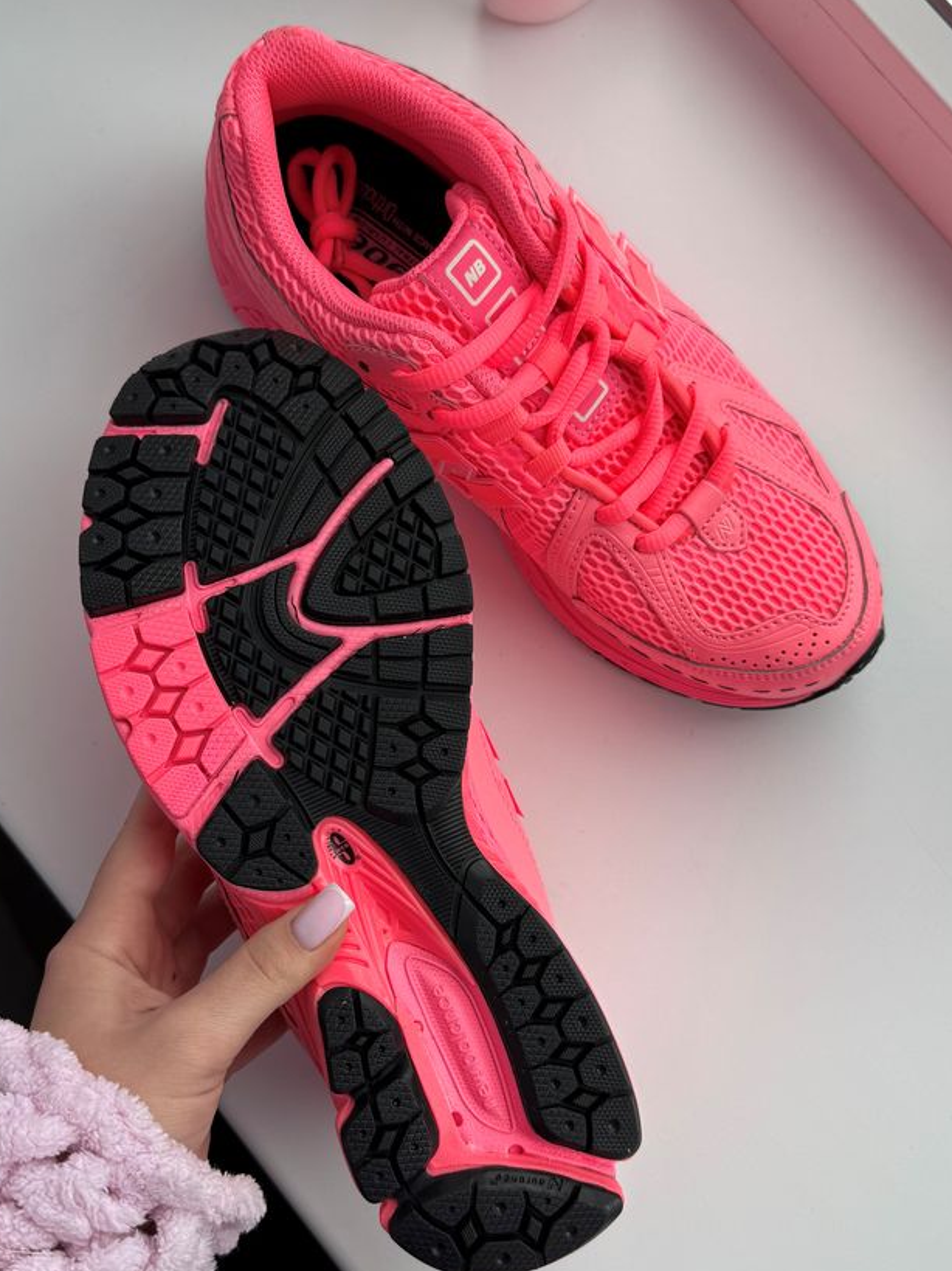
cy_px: 736
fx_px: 1100
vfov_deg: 59.7
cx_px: 423
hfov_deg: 46.7
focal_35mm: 30
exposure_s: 1/206
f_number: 1.78
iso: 64
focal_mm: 6.76
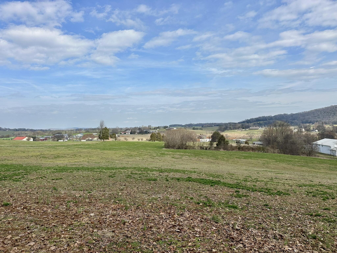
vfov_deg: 56.8
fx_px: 234
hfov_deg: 71.6
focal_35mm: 24
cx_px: 168
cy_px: 126
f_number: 1.78
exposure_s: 1/5848
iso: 80
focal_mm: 6.86
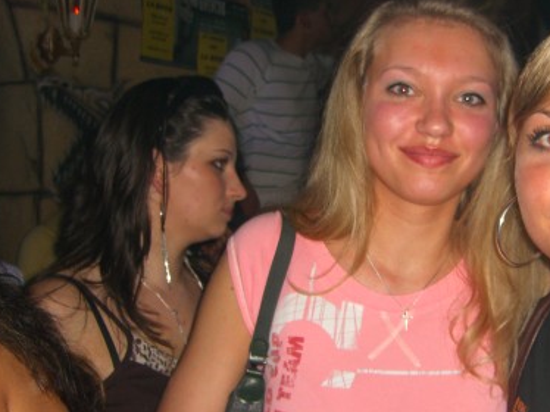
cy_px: 252
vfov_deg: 24.0
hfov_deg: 31.2
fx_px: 969
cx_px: 407
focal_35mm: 61
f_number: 2.8
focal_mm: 7.9
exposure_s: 1/60
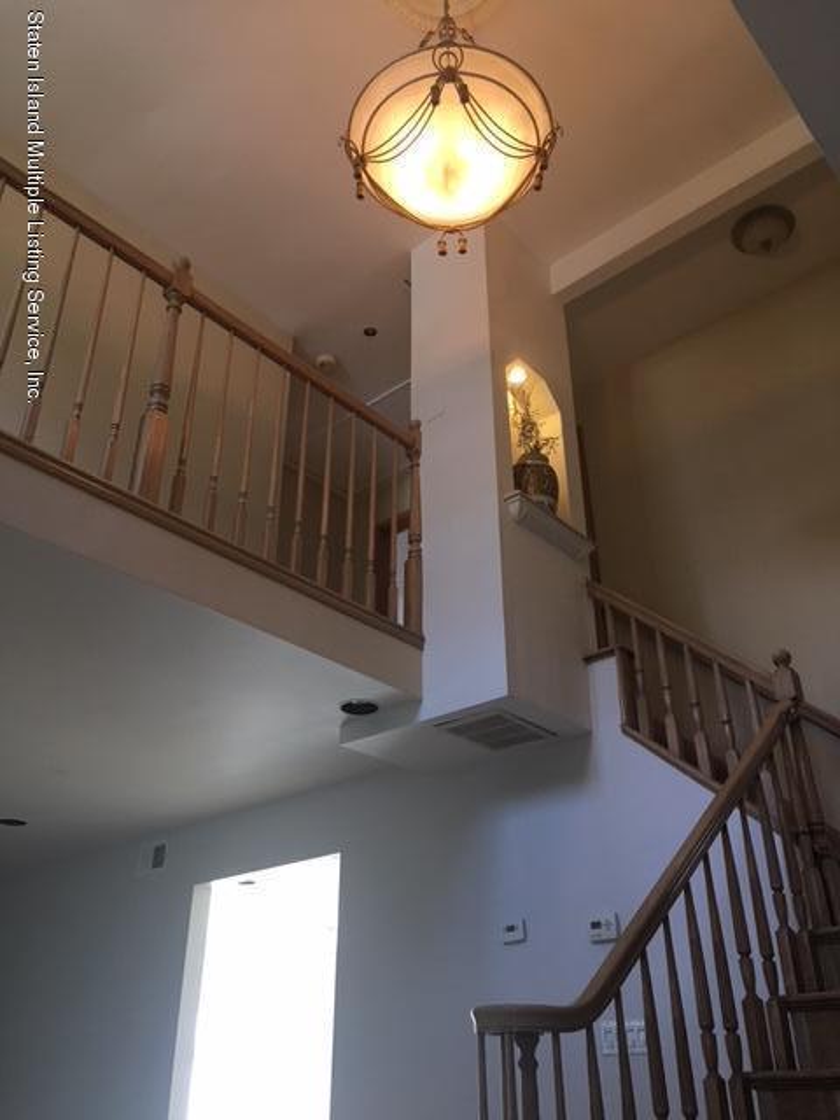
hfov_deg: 48.2
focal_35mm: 29
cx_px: 420
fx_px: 938
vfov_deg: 61.7
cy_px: 560
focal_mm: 4.15
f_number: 2.2
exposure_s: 1/30
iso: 40
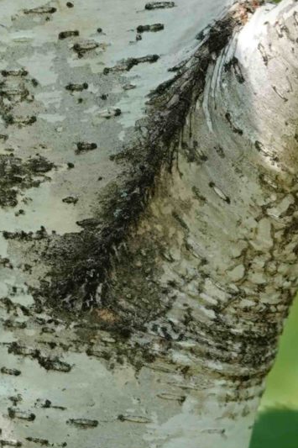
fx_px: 24301
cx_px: 69
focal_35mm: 1956
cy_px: 147
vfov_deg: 1.1
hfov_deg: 0.7
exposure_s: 1/250
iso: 100
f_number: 4
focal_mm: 186.64
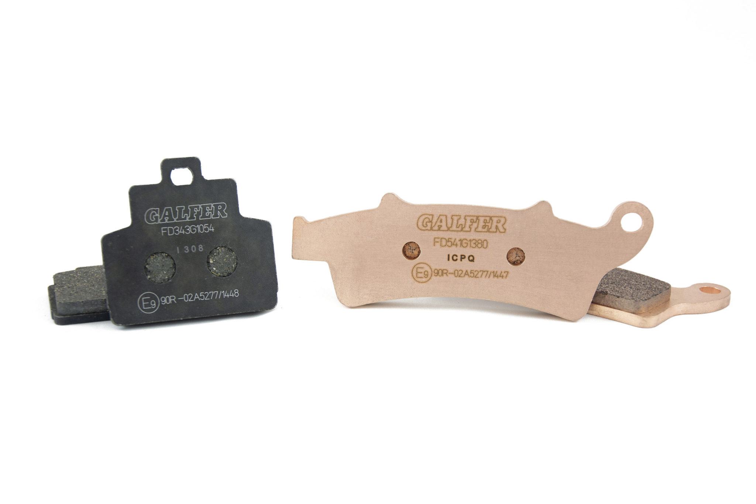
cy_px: 252
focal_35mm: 57
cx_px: 378
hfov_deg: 35.1
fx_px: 1197
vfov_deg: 23.8
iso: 200
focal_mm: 38
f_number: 4.2
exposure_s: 1/40
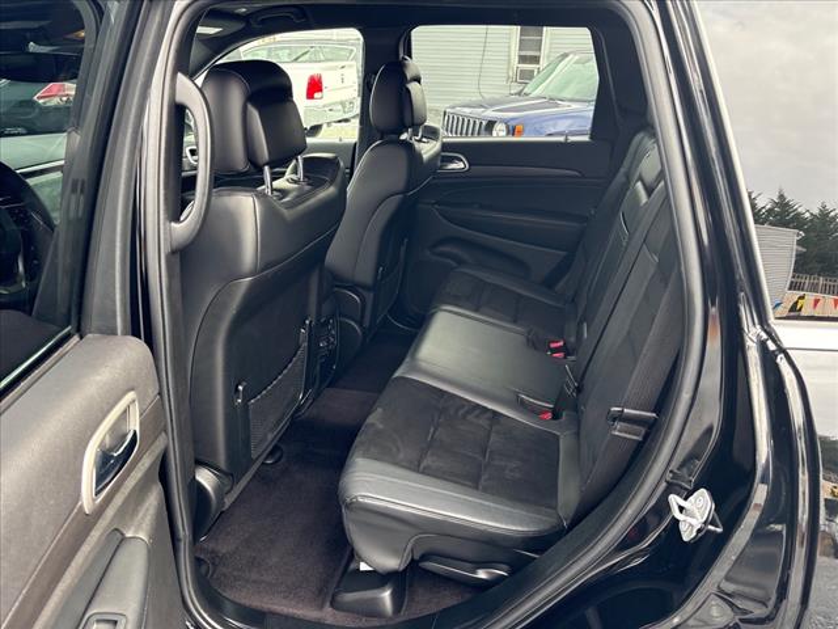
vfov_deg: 53.1
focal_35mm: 26
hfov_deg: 67.3
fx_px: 629
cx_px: 419
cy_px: 314
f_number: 1.6
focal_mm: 5.96
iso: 125
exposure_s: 1/120
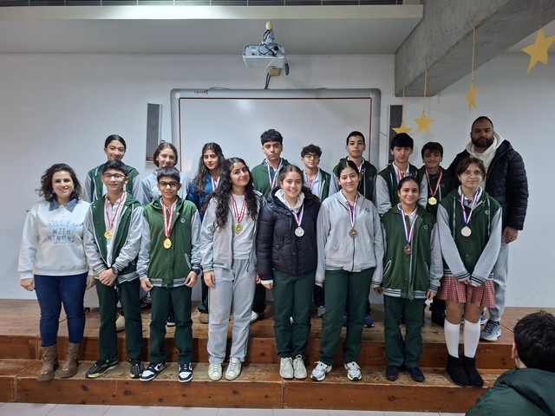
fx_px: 369
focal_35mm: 23
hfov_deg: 73.9
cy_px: 208
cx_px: 278
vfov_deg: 58.9
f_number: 1.8
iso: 400
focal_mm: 5.54
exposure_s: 1/30
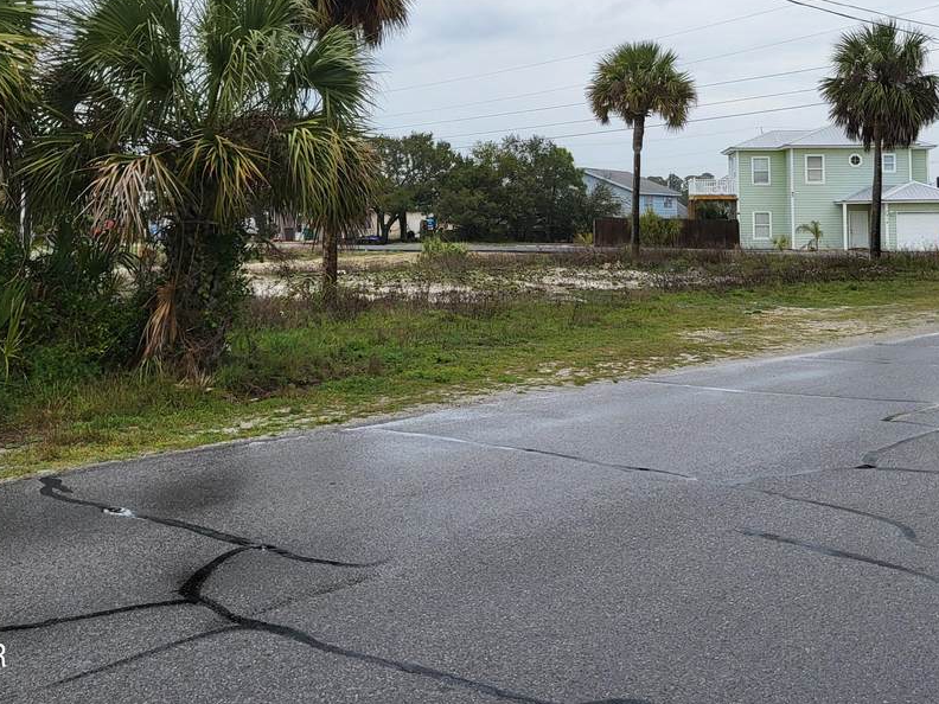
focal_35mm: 42
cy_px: 139
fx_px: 1139
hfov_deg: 44.5
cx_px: 574
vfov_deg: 33.3
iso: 50
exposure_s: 1/2937
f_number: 1.8
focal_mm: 4.25
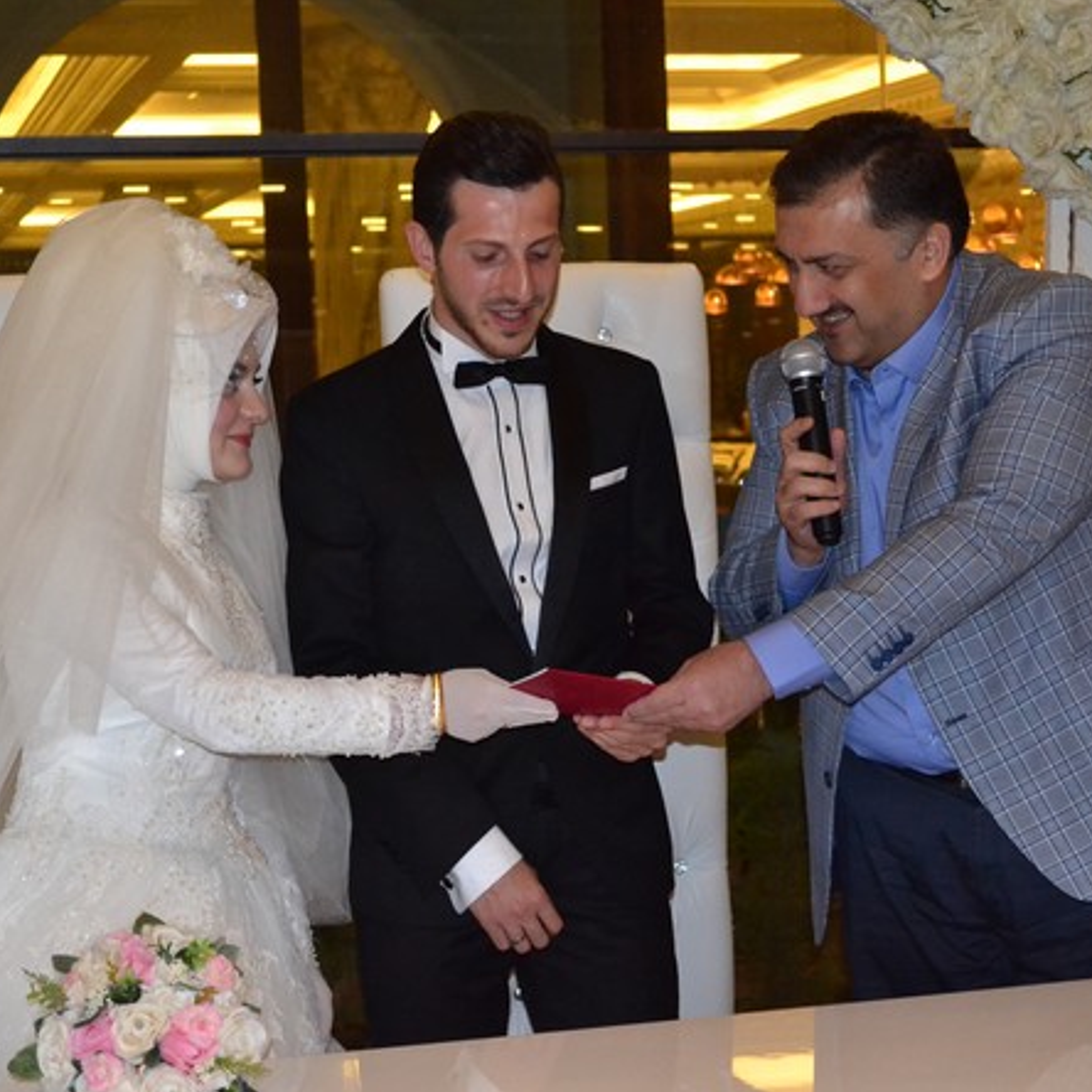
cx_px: 576
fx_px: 2748
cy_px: 545
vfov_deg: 22.5
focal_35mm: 77
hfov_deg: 22.5
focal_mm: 40
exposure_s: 1/60
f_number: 5.3
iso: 3200
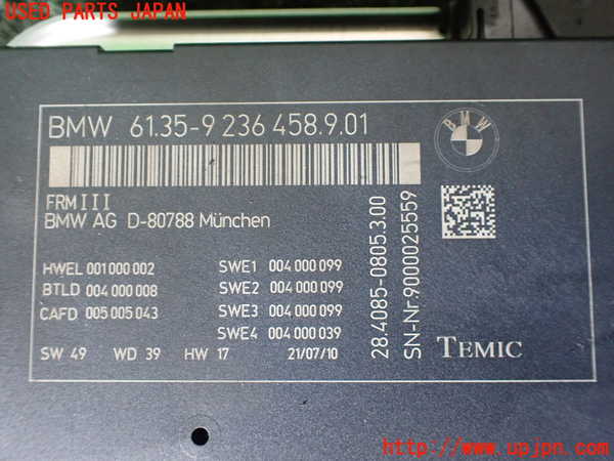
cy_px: 230
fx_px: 532
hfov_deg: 60.0
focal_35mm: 30
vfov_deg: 46.8
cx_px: 307
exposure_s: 1/40
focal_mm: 5.4
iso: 800
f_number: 2.3
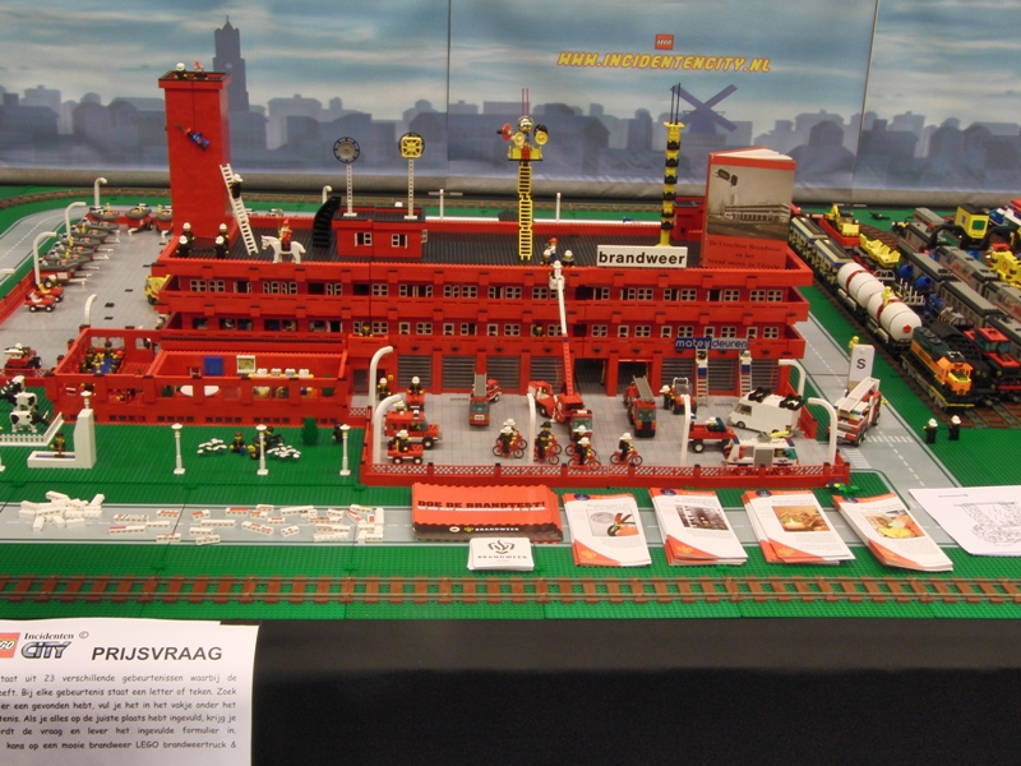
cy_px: 383
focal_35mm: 45
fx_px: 1327
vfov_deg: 32.2
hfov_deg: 42.1
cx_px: 510
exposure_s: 1
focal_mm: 7.9
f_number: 7.3
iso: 100
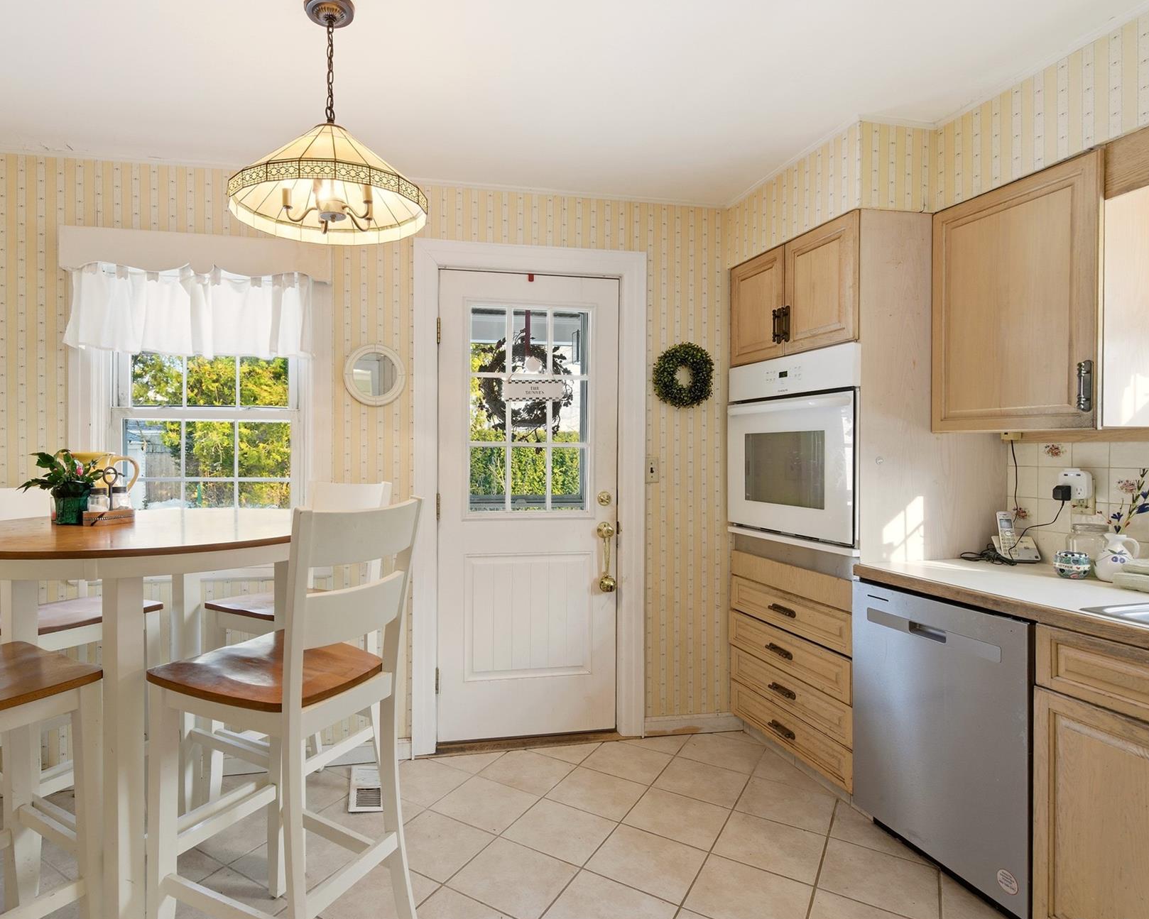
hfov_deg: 82.7
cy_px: 460
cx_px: 489
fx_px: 646
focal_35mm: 19
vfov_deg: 70.9
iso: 250
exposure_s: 1/30
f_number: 9
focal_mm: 16
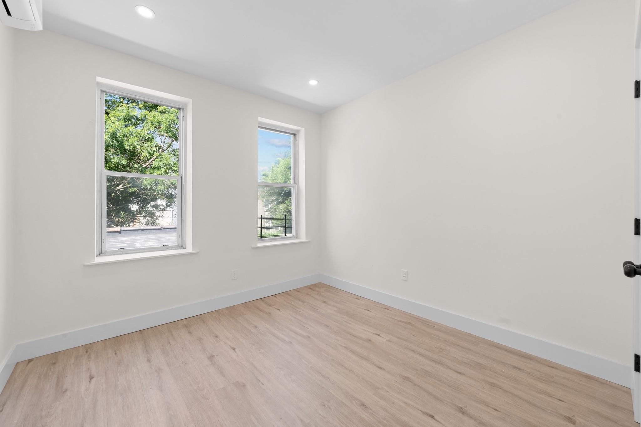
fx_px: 249
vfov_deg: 81.2
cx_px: 320
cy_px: 214
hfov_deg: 104.3
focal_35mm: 14
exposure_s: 1/4
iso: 250
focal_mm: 14
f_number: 10
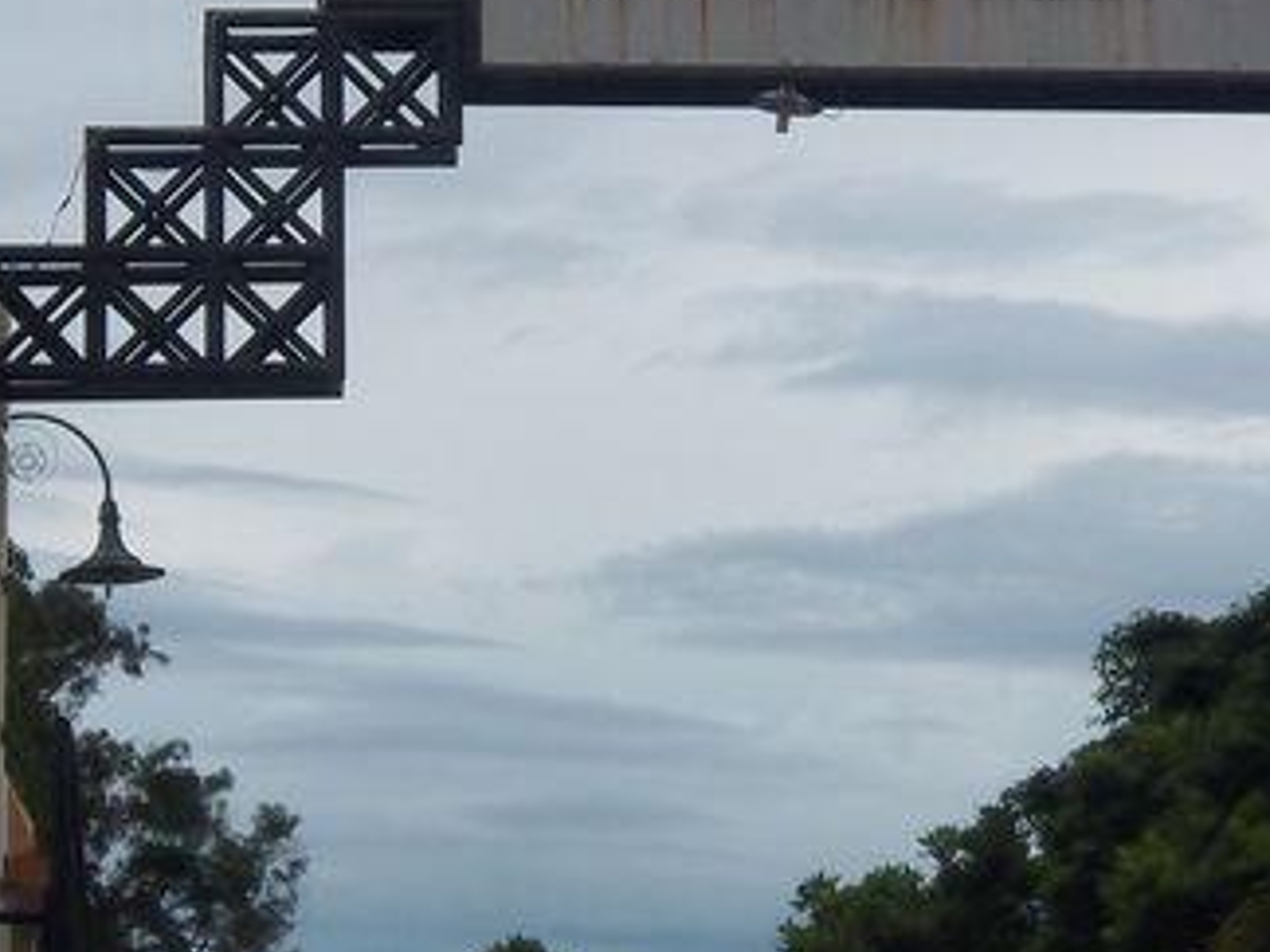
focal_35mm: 143
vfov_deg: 10.4
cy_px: 360
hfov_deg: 13.8
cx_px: 902
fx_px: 5246
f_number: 5.34
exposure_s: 1/640
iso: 64
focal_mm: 10.42
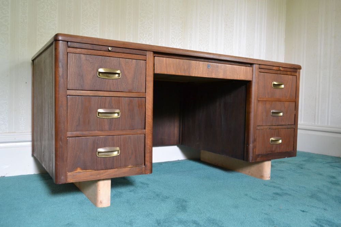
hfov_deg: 57.2
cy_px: 114
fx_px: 313
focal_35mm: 33
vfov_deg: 40.0
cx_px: 170
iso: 2500
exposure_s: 1/40
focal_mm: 22
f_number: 5.6
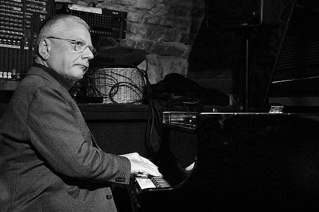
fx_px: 930
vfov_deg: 13.0
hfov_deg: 19.5
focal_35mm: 105
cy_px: 106
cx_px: 160
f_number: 5.3
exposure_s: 1/250
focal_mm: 70
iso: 25600
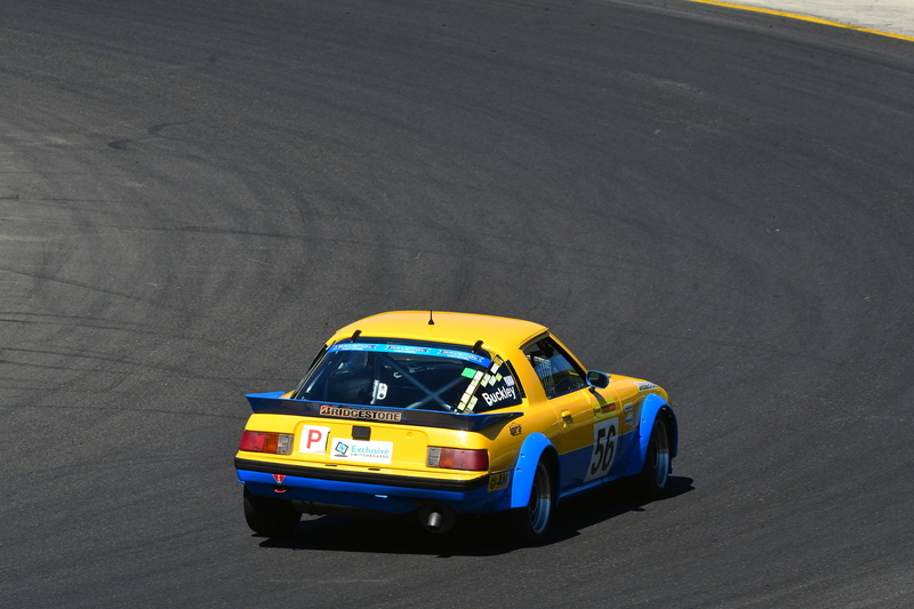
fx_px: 9899
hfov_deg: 5.3
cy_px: 304
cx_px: 457
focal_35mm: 390
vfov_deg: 3.5
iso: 500
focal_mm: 260
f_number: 13
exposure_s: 1/640
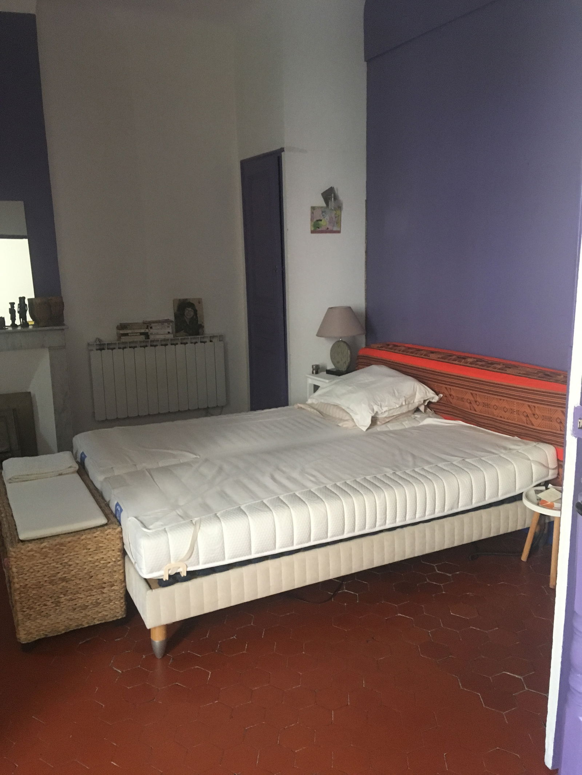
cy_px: 388
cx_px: 291
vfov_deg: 61.7
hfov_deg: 48.2
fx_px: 650
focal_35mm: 29
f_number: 2.2
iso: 200
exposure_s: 1/17
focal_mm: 4.15
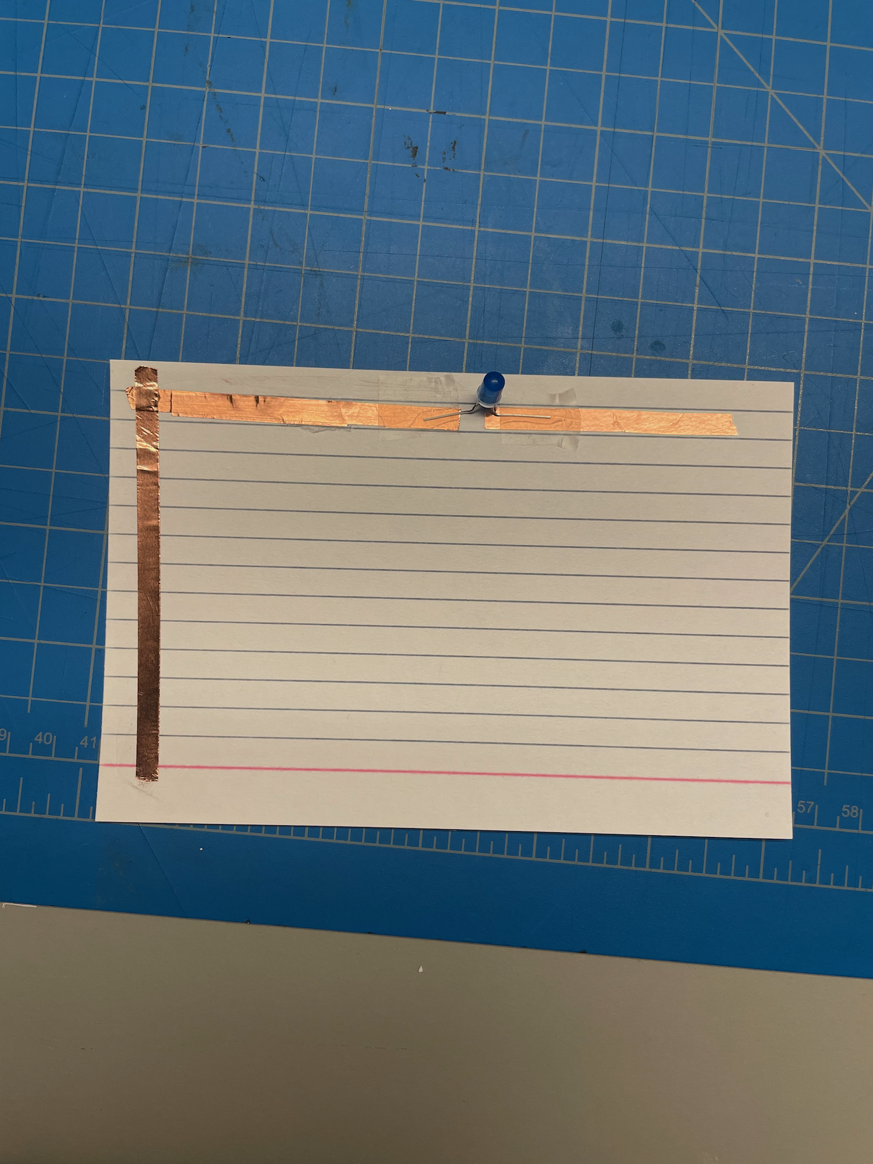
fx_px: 874
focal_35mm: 26
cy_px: 582
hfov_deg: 53.1
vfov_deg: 67.3
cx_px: 436
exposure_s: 1/120
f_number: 1.6
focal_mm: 4.2
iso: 64
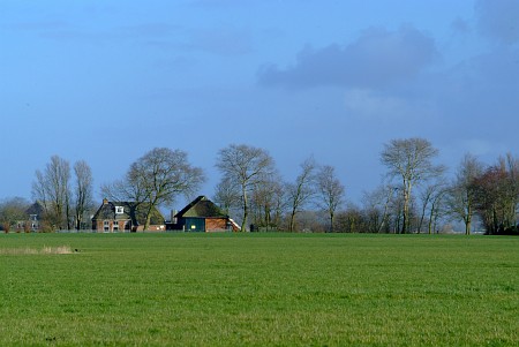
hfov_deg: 10.1
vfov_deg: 6.8
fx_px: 2929
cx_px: 260
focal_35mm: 203
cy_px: 174
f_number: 9.5
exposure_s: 1/350
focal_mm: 135
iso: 200
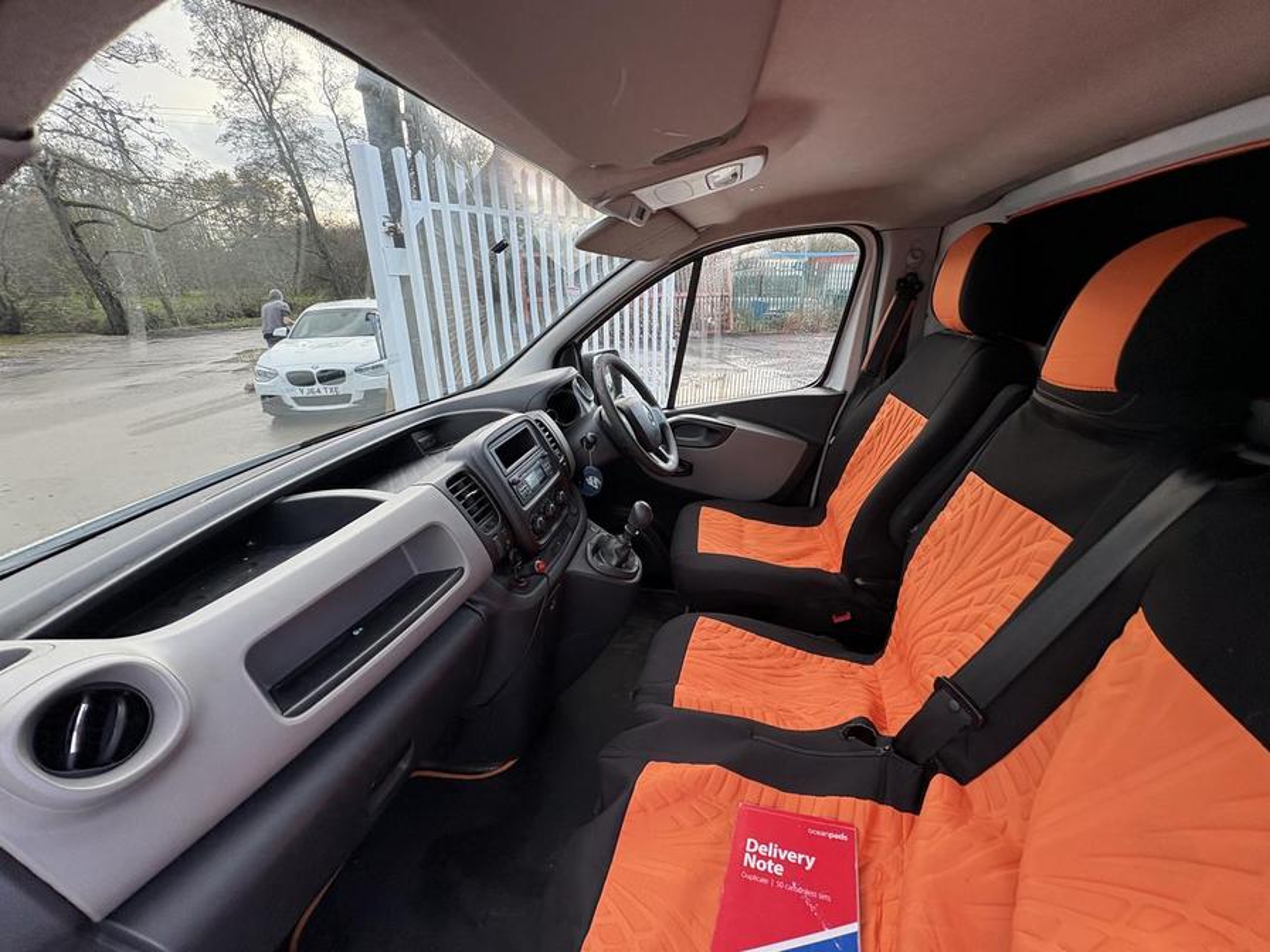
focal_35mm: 14
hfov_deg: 102.1
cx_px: 635
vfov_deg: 85.7
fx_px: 514
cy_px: 476
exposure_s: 1/99
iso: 125
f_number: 2.2
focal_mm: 2.22
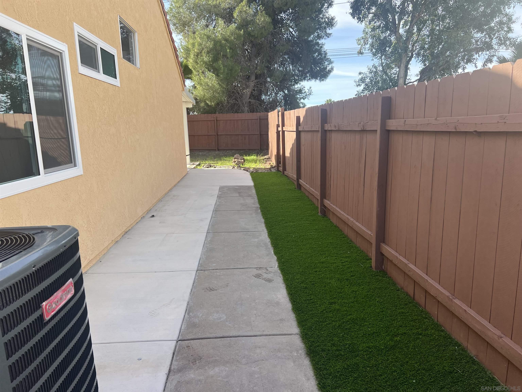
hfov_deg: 67.3
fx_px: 392
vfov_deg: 53.1
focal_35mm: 26
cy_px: 196
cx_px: 261
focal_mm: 5.7
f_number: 1.5
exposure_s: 1/833
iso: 50
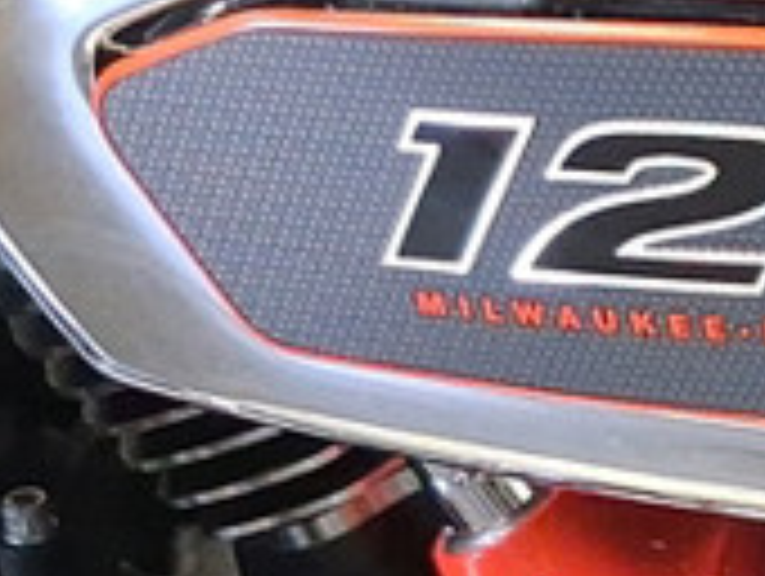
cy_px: 603
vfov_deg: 9.1
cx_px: 1019
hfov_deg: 11.7
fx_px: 3607
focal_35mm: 163
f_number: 1.8
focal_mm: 3.98
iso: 448
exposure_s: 1/120
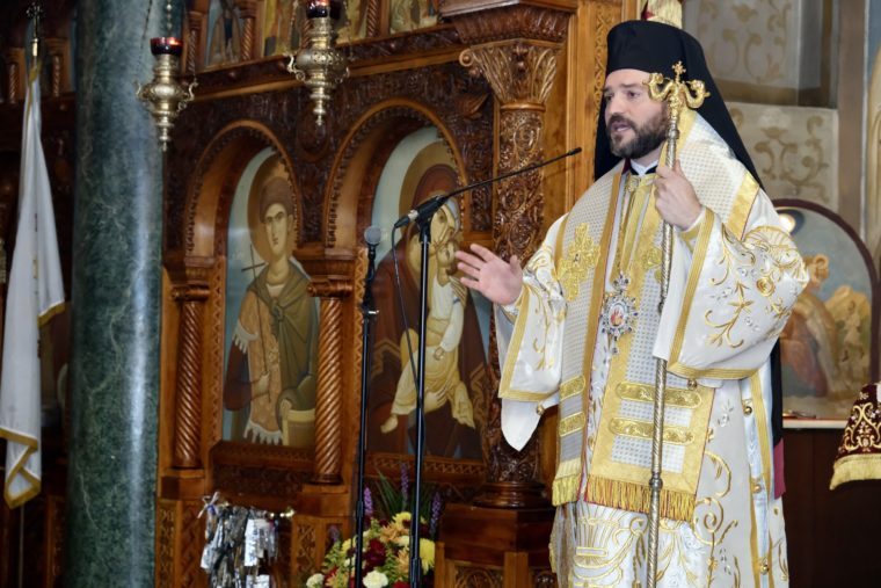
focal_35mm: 83
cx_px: 440
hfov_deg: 24.5
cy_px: 294
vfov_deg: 16.5
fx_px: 2031
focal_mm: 55
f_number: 5.6
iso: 3200
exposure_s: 1/125
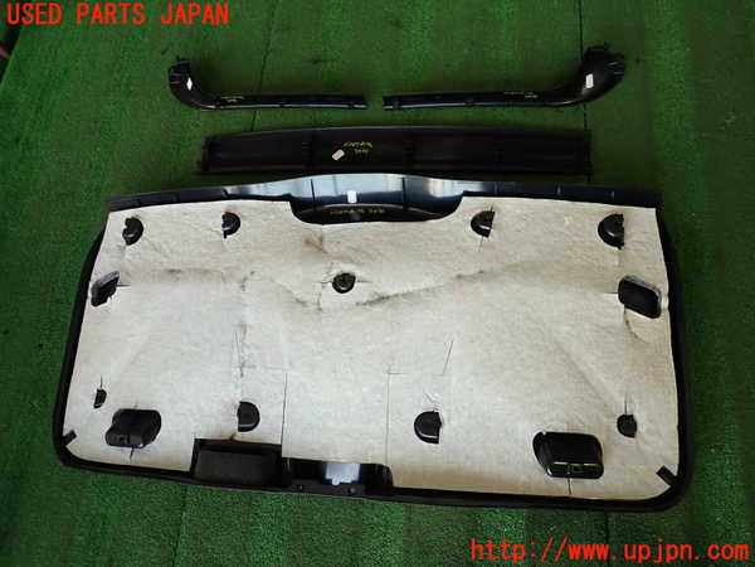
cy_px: 284
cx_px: 378
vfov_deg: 54.9
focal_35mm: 25
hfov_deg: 69.4
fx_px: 545
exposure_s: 1/80
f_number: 2
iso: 100
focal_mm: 4.5
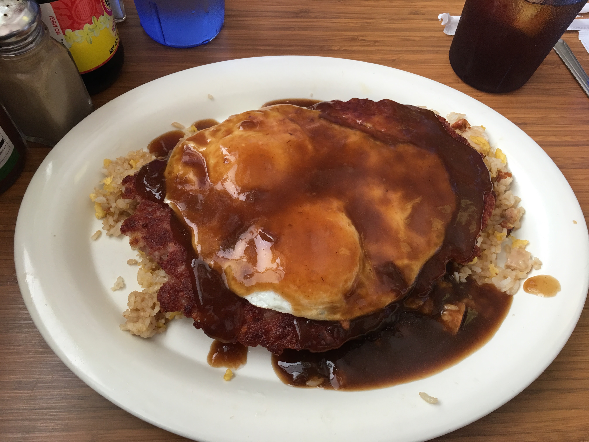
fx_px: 493
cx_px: 294
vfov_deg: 48.2
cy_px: 221
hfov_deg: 61.7
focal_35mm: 29
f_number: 2.2
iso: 32
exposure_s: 1/30
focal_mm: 4.15
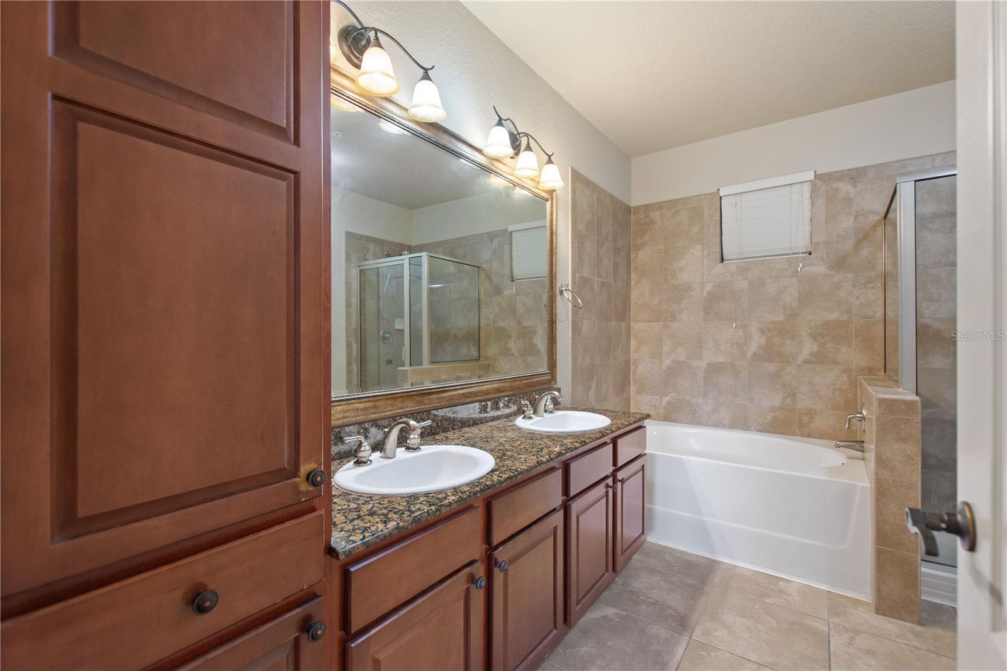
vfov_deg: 77.3
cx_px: 504
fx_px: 419
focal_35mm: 15
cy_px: 336
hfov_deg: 100.4
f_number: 4.5
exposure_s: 1/2.5
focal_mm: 10
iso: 400
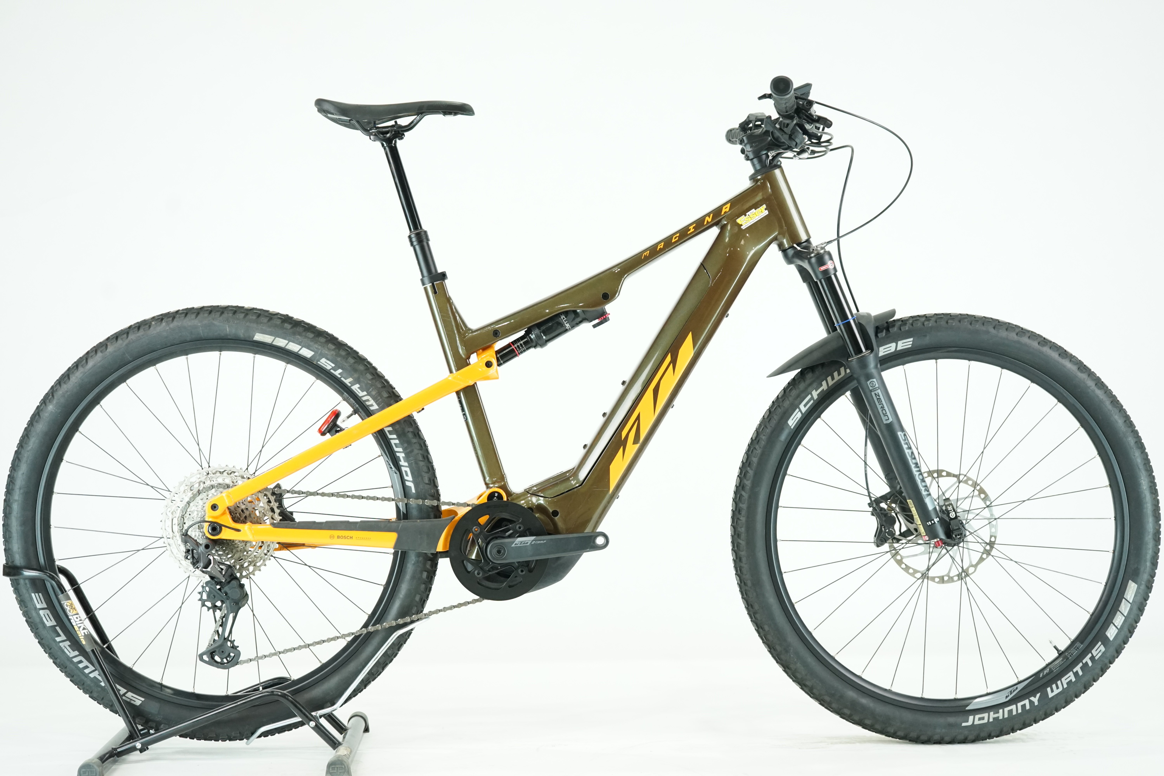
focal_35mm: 55
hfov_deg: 36.2
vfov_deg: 24.6
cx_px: 582
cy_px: 388
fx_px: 1778
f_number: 5
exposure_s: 1/200
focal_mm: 55
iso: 2500
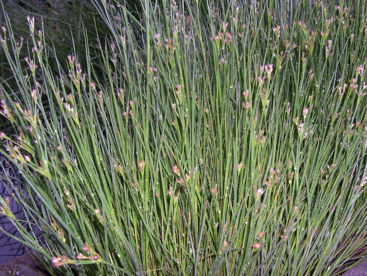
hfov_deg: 49.0
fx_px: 403
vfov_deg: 37.7
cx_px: 184
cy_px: 138
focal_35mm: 38
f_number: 7.6
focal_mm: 8
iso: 189
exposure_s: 1/30
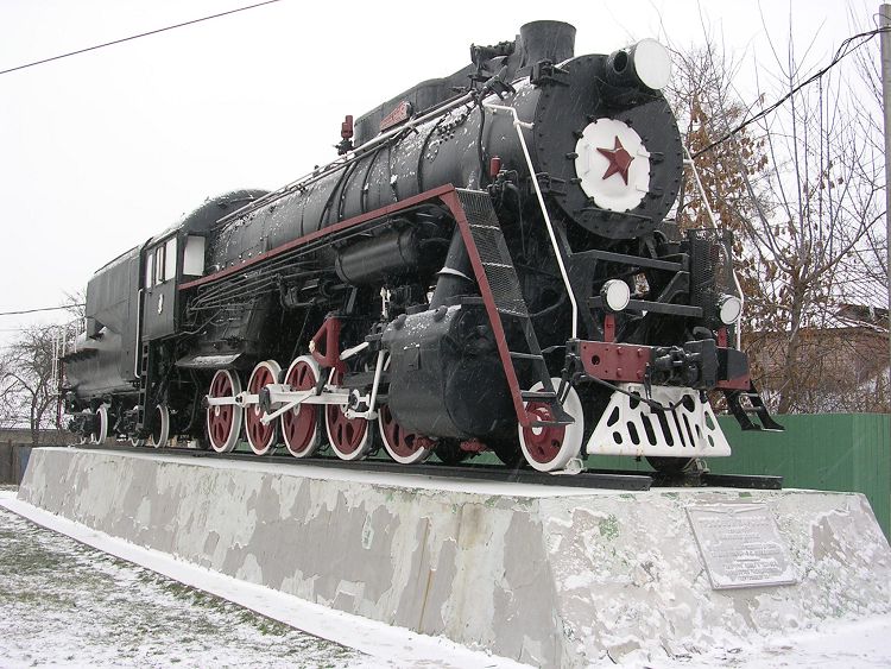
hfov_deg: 43.8
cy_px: 334
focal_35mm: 43
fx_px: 1107
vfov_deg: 33.6
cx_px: 446
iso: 50
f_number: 3
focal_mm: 6.6
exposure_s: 1/96.2
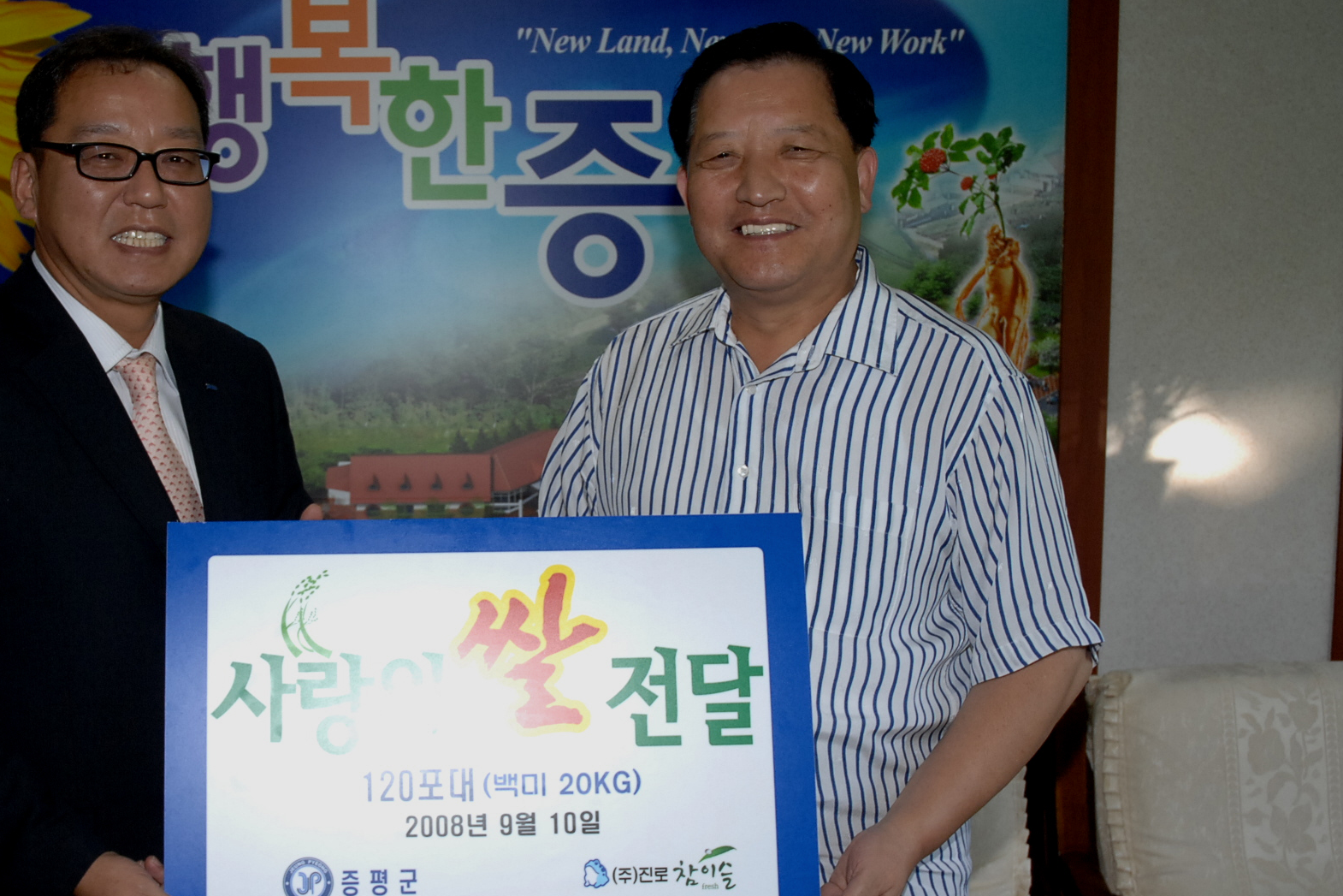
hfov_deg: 43.2
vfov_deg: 29.9
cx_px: 482
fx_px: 1679
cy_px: 464
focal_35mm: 45
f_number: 5.6
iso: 400
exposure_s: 1/60
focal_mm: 22
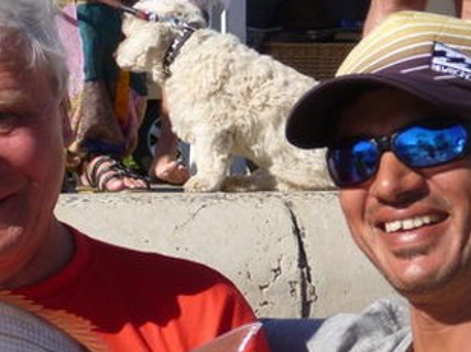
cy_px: 262
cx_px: 129
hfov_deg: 15.6
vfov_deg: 11.7
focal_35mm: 126
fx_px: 1713
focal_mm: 11
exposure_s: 1/400
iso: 100
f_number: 5.2
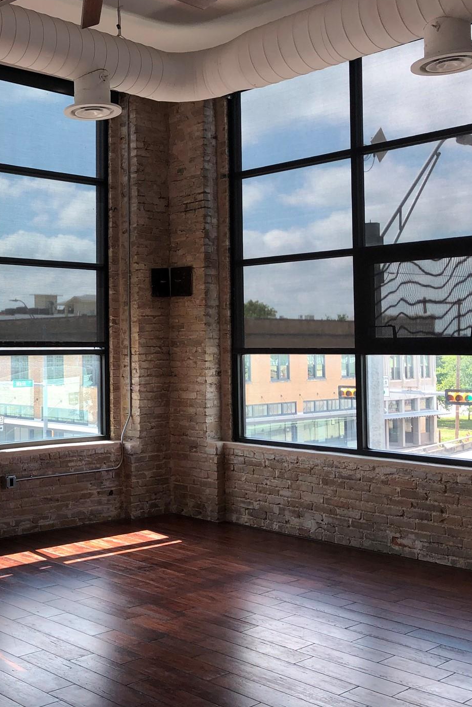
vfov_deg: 45.4
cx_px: -3
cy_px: 327
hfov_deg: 29.1
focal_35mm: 43
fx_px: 845
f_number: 1.8
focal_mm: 3.99
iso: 20
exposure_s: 1/164
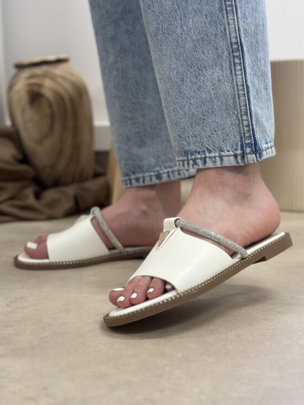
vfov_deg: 36.8
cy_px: 199
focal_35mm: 52
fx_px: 609
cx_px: 149
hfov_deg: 28.0
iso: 200
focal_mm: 6.86
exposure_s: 1/100
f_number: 1.78
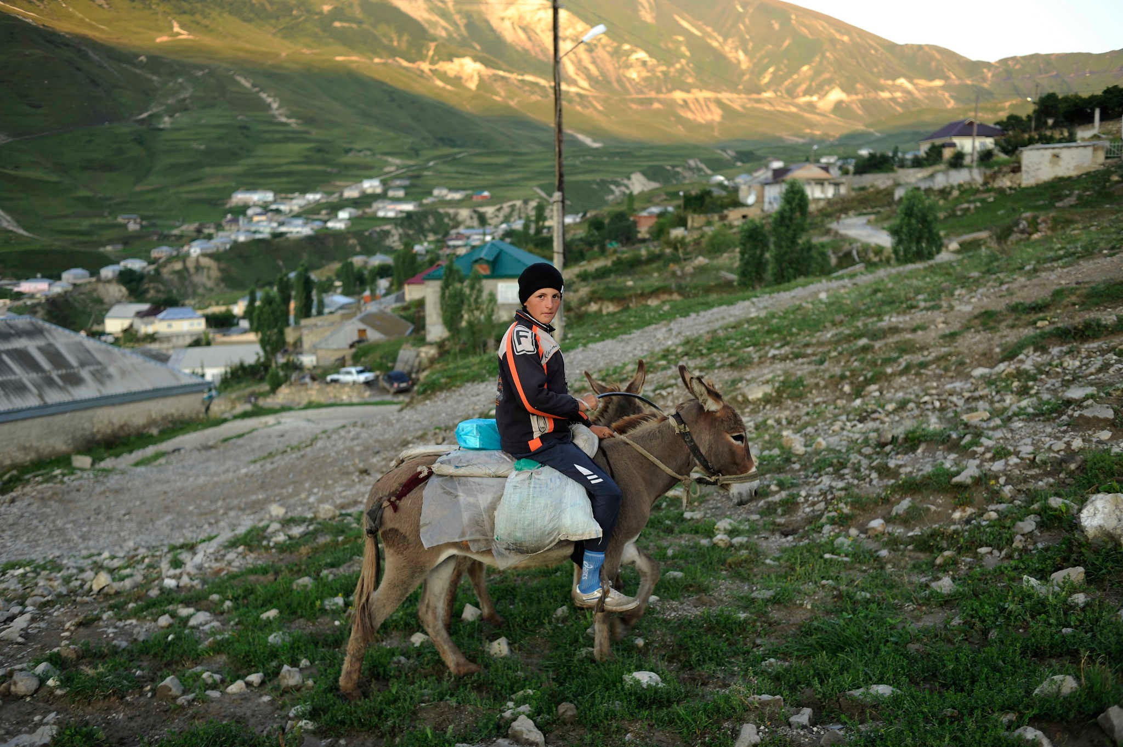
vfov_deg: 37.8
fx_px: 1091
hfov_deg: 54.5
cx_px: 562
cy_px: 374
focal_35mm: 35
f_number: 3.5
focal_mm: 35
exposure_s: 1/200
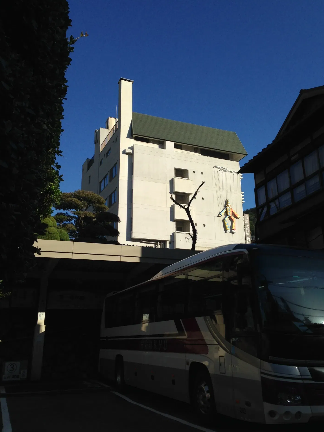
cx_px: 174
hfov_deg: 39.6
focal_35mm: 36
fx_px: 449
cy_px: 204
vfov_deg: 51.3
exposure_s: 1/2710
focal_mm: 4.12
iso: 50
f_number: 2.4
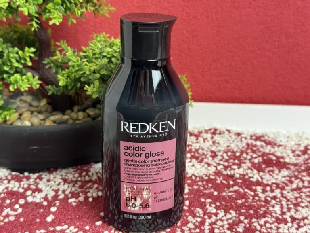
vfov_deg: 30.3
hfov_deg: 39.7
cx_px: 155
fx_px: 430
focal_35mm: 48
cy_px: 116
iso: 200
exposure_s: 1/50
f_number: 1.78
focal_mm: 6.76
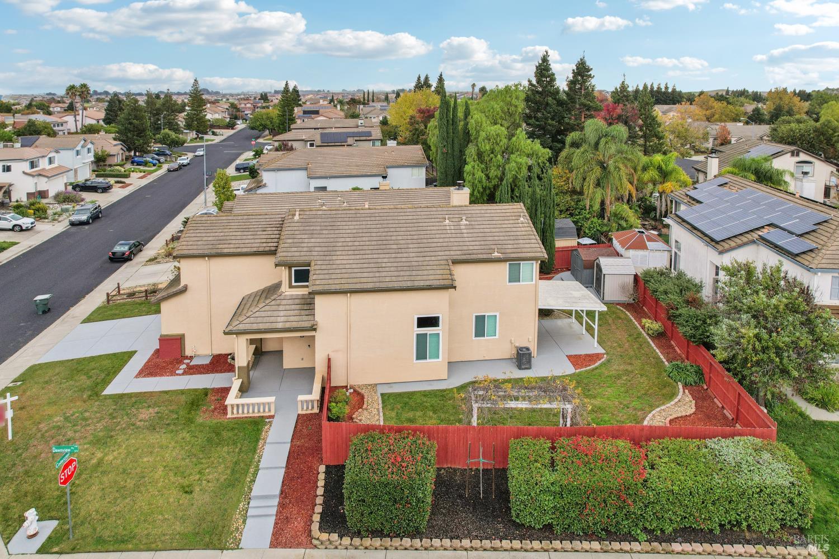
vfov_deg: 57.2
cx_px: 420
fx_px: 513
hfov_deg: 78.6
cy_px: 280
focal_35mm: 22
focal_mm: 8.4
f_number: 2.8
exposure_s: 1/640
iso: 100
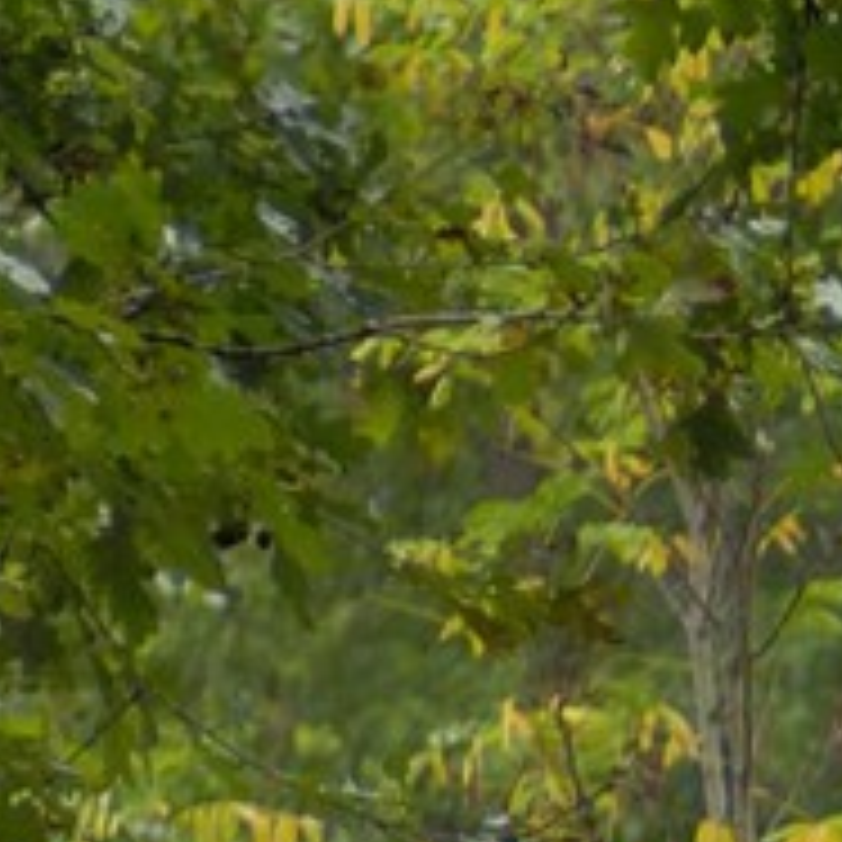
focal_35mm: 654
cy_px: 2013
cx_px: 3192
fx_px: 17998
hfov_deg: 2.6
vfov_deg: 2.7
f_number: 2.8
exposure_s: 1/100
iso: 100
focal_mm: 60
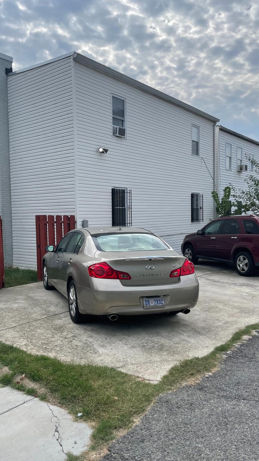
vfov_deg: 66.1
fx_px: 354
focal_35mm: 29
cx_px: 86
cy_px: 234
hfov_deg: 39.7
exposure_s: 1/3205
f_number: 1.6
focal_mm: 4.2
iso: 32
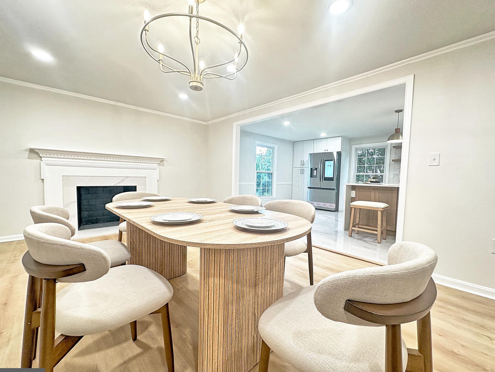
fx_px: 215
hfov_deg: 98.2
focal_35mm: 15
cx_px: 246
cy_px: 190
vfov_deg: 81.8
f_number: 2.2
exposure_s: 1/60
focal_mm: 2.2
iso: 200
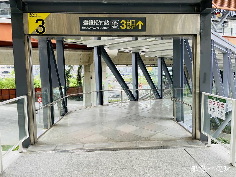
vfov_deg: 53.1
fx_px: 177
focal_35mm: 26
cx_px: 118
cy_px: 88
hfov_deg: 67.3
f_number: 1.8
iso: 32
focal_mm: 4.25
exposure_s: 1/122
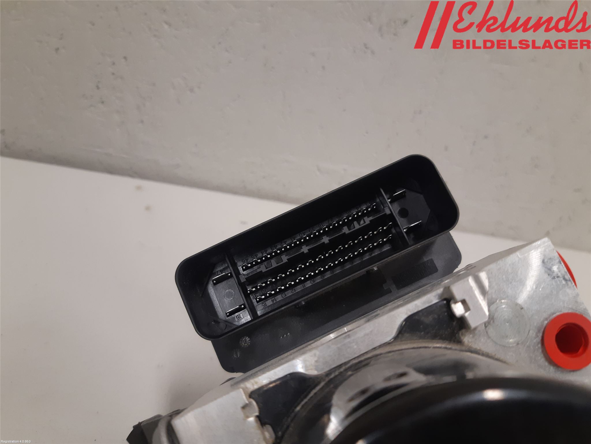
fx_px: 444
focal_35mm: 26
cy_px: 222
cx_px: 296
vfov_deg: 53.1
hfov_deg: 67.3
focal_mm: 3.93
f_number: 1.7
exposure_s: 1/50
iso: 125
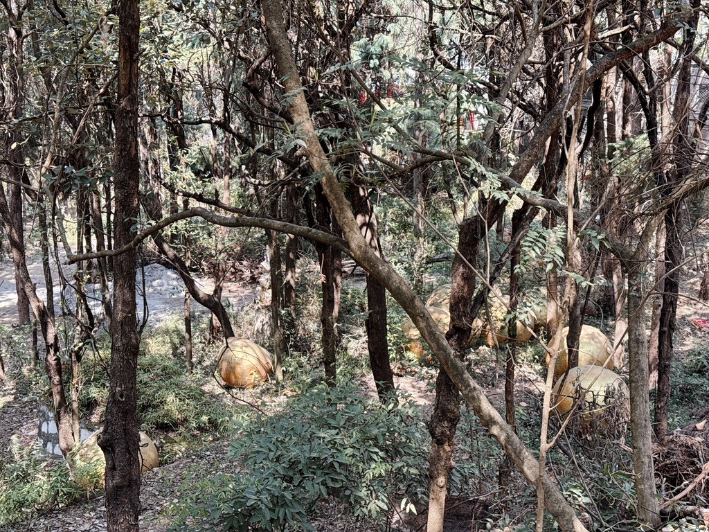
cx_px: 354
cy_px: 266
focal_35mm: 48
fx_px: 983
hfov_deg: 39.7
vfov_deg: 30.3
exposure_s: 1/133
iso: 50
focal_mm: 6.76
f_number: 1.78
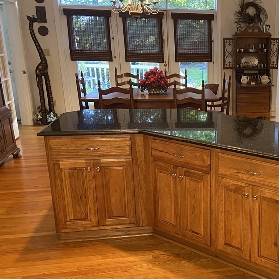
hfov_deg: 37.9
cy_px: 164
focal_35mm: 42
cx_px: 239
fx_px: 383
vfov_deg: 39.9
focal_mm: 4.25
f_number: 1.8
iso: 500
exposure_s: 1/60
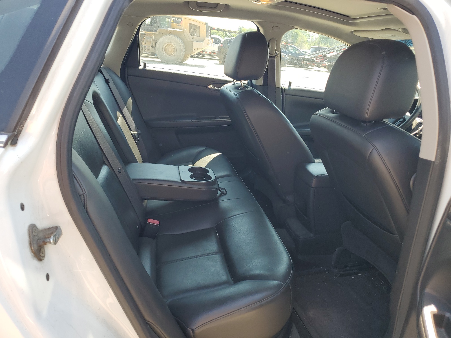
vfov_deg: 53.1
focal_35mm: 26
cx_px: 226
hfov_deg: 67.3
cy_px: 169
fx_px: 339
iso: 50
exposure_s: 1/333
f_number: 1.5
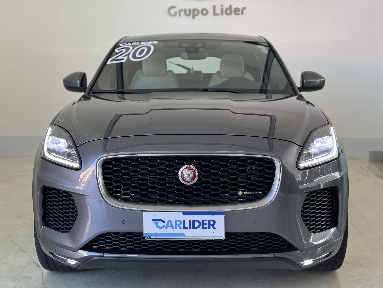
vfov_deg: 30.3
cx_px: 192
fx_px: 531
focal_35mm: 48
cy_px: 144
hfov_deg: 39.7
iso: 100
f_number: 1.78
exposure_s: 1/101
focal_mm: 6.76
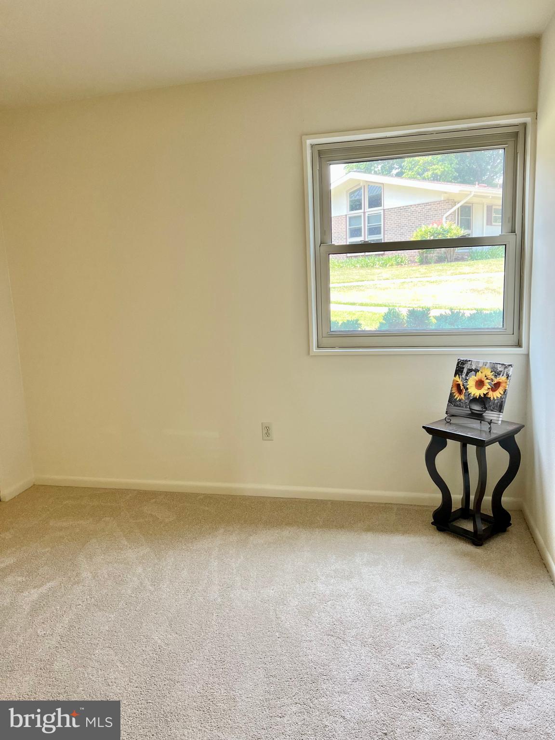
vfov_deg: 67.3
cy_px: 370
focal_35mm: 26
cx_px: 278
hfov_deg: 53.1
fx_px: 556
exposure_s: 1/60
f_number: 1.5
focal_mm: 5.7
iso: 80
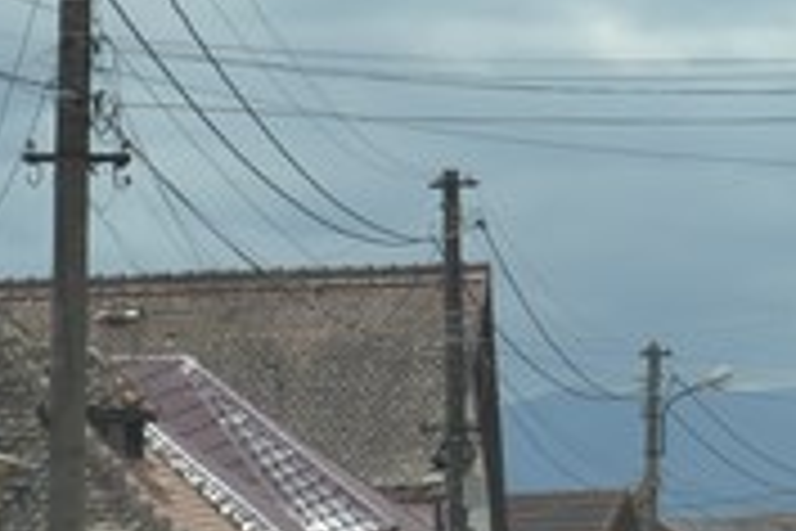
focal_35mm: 271
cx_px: 841
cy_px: 596
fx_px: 5992
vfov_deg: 5.1
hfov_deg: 7.6
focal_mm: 40
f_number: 6.3
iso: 100
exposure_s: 1/160
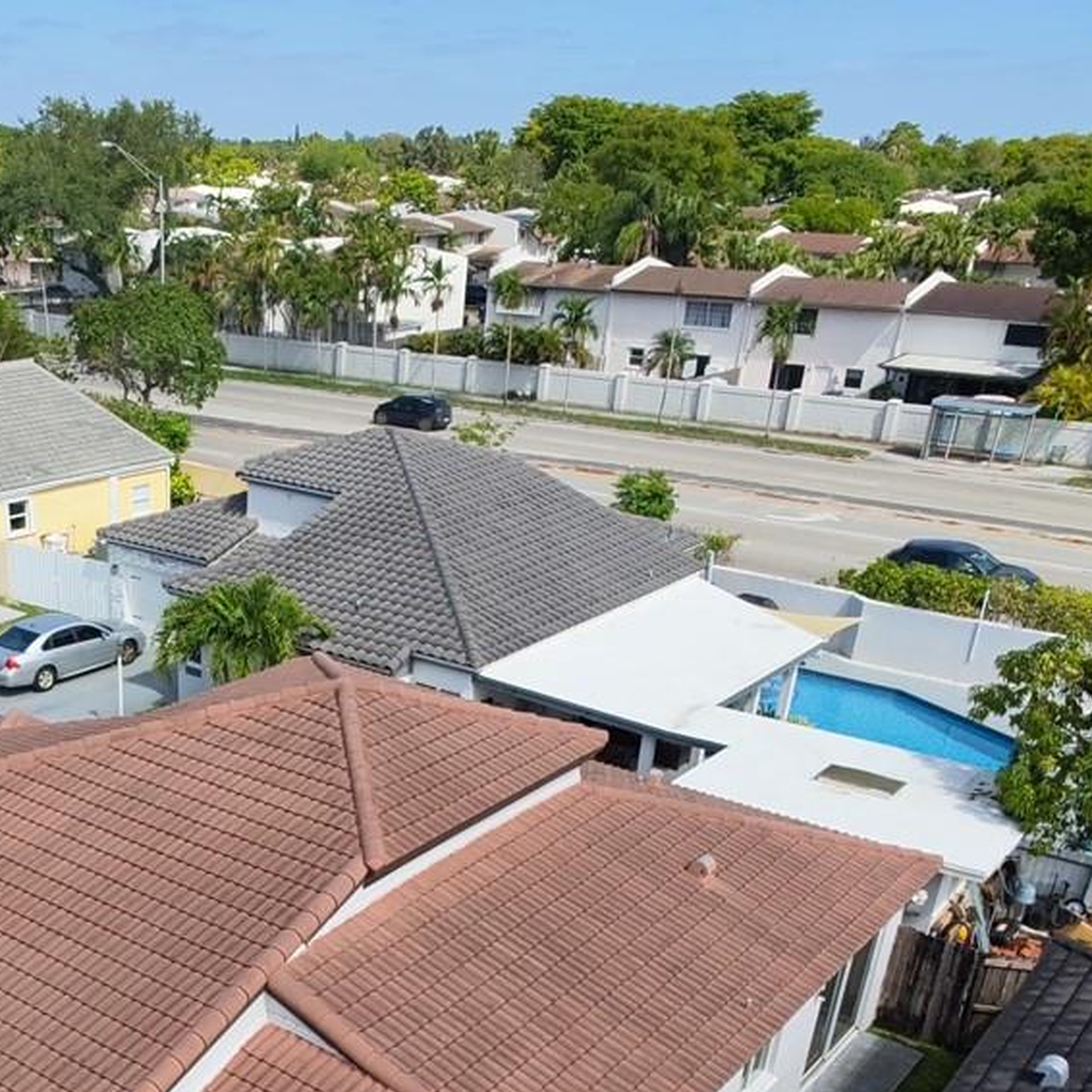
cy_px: 909
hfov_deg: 40.2
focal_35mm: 40
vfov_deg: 39.8
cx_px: 218
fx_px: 1428
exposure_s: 1/1496
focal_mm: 16
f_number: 2.55
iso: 103
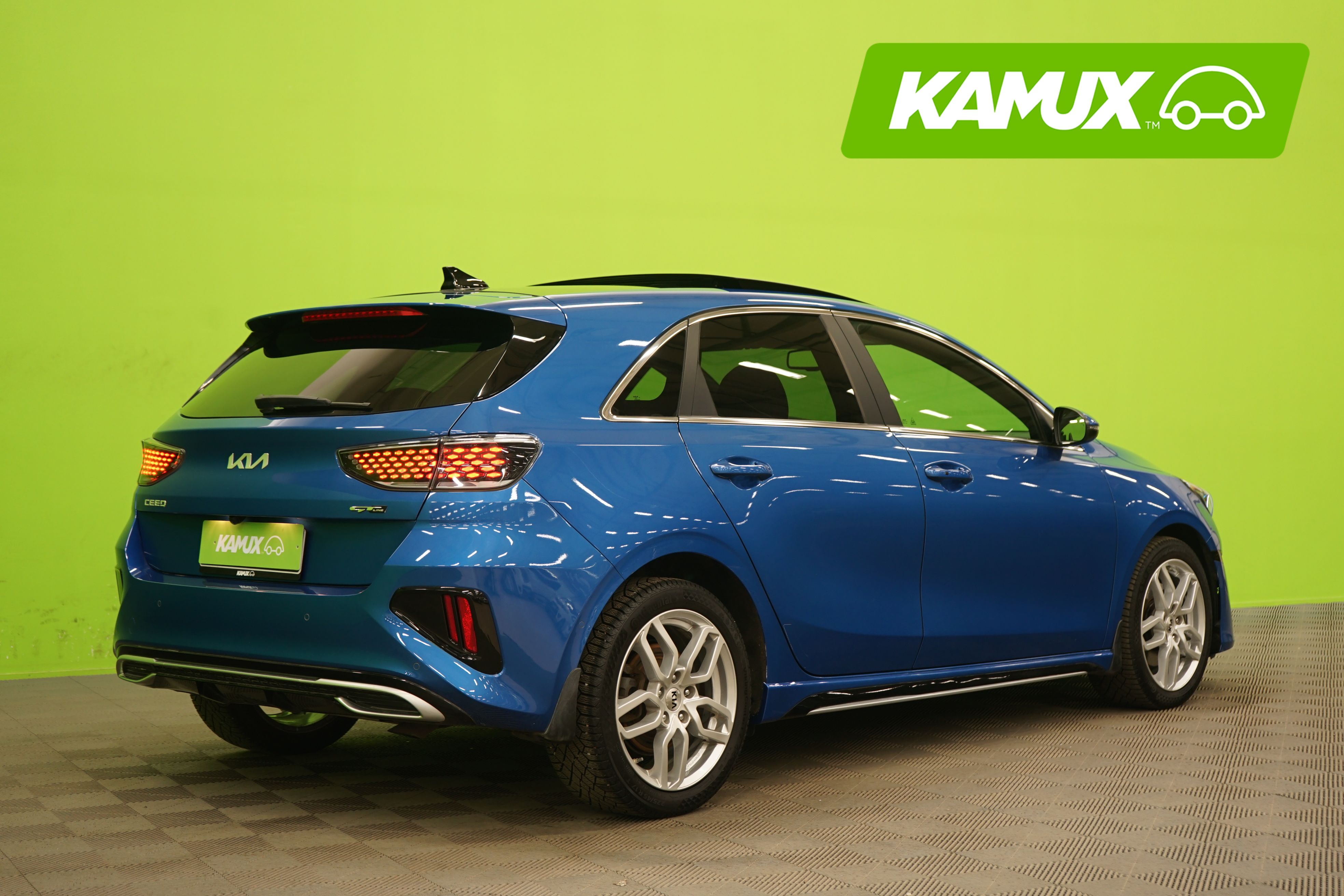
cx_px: 672
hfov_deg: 38.2
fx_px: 1941
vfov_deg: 26.0
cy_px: 448
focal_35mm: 52
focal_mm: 52
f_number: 5
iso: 400
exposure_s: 1/6
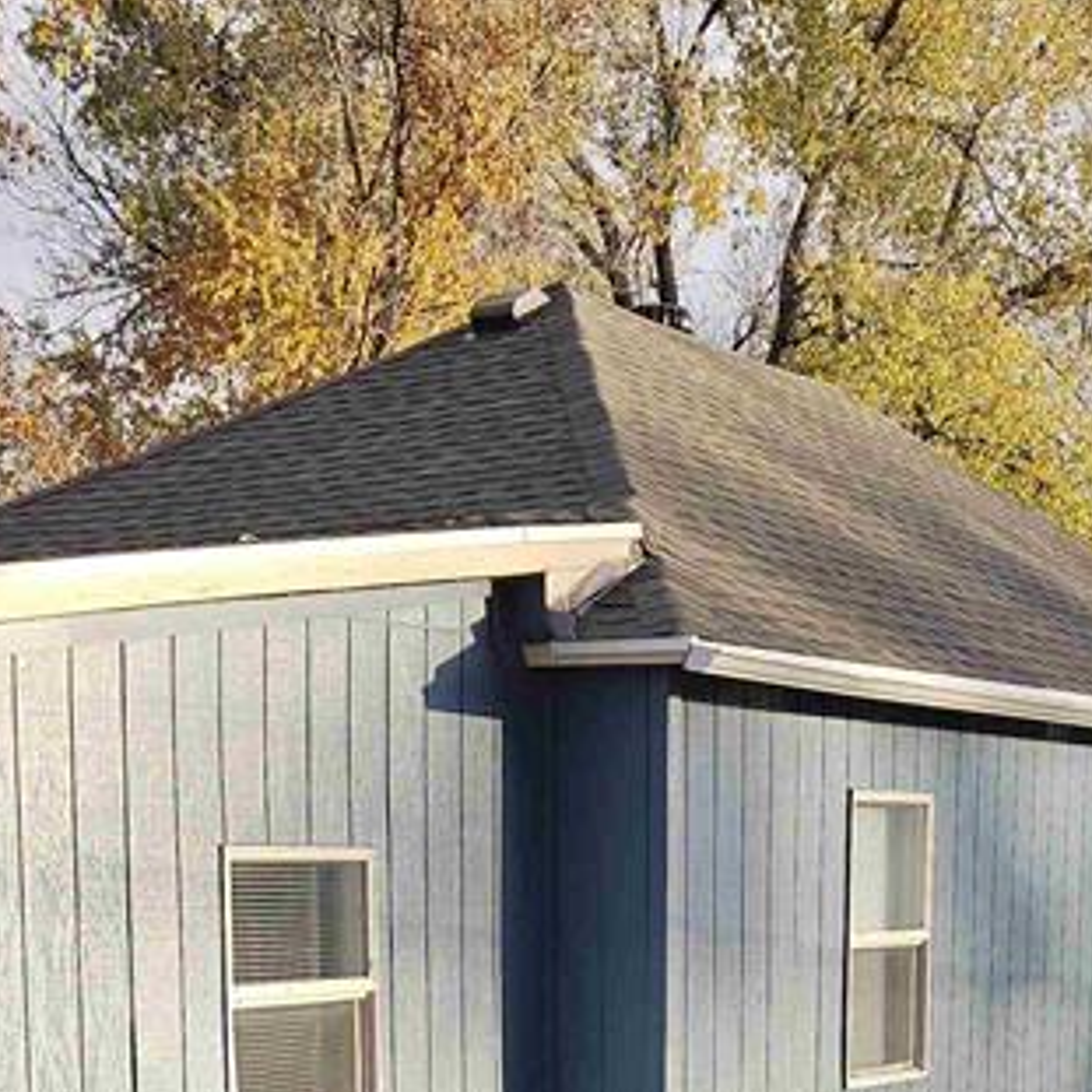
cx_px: 653
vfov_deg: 24.4
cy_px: 1117
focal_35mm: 67
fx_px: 2391
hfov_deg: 25.7
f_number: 1.8
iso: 25
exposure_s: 1/556
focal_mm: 5.4
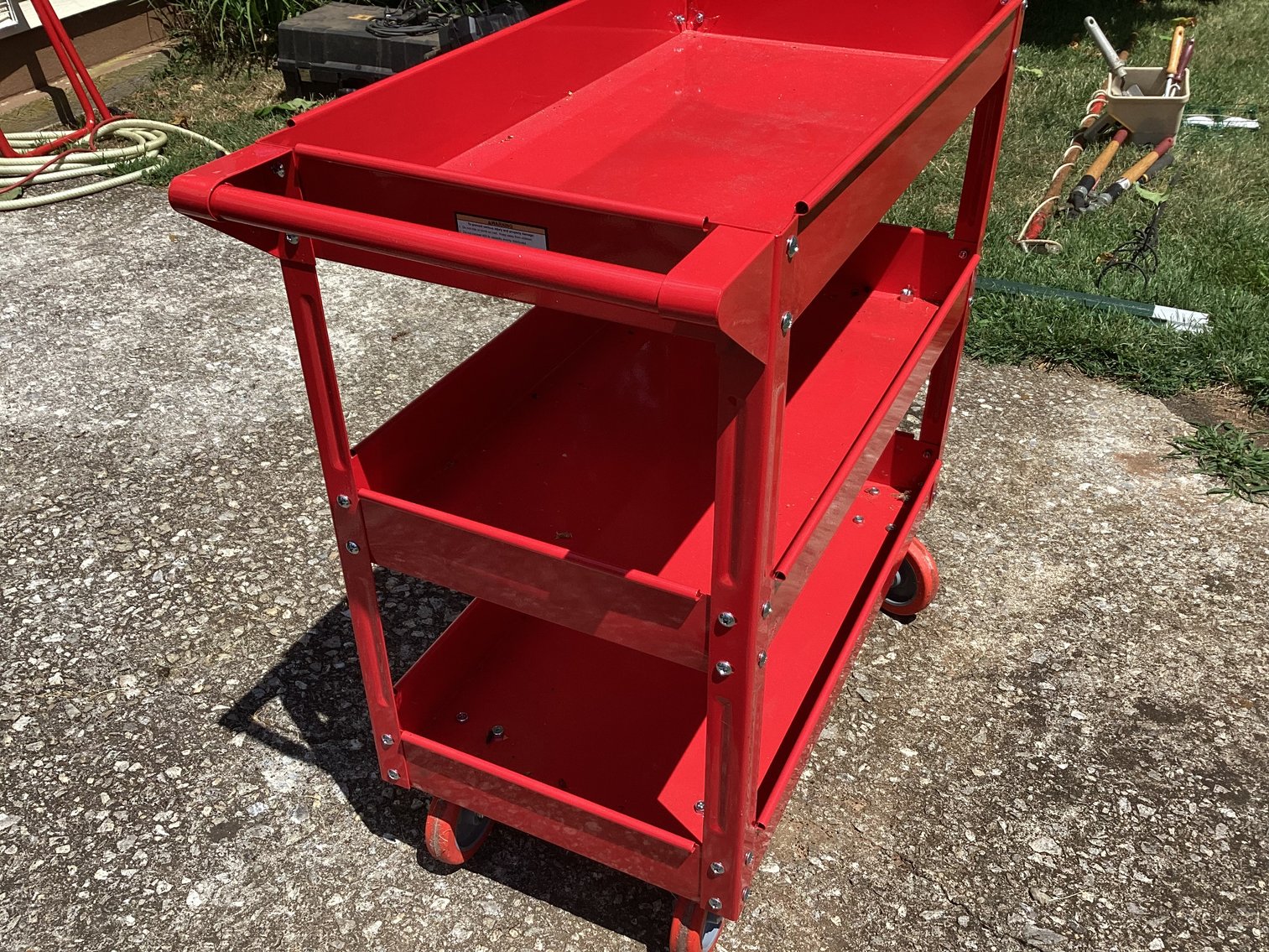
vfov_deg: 45.4
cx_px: 634
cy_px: 476
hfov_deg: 58.3
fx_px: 1137
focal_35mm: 31
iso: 25
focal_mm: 3.3
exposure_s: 1/1199
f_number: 2.4
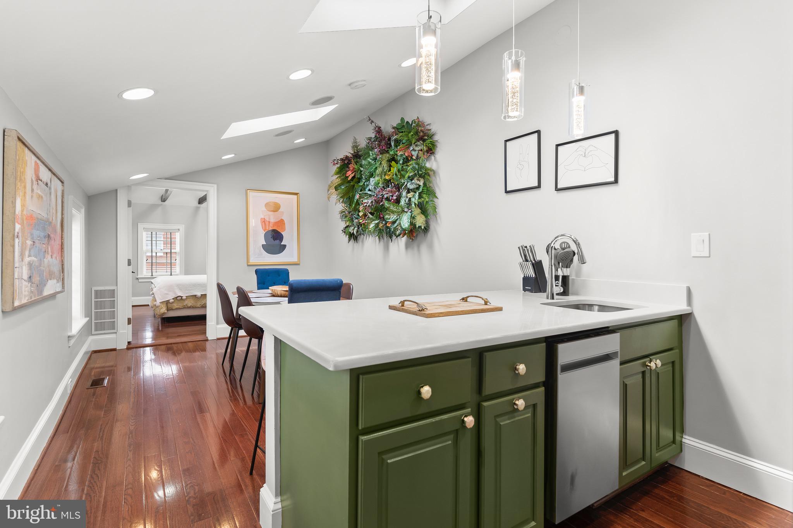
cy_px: 264
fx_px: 374
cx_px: 396
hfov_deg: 93.3
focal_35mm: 17
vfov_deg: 70.4
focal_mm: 17
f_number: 4
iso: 320
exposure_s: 1/13
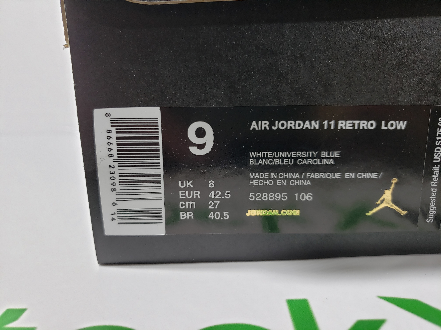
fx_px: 331
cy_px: 165
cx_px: 220
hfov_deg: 67.3
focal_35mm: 26
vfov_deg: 53.1
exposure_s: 1/133
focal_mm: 4.3
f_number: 1.5
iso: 50
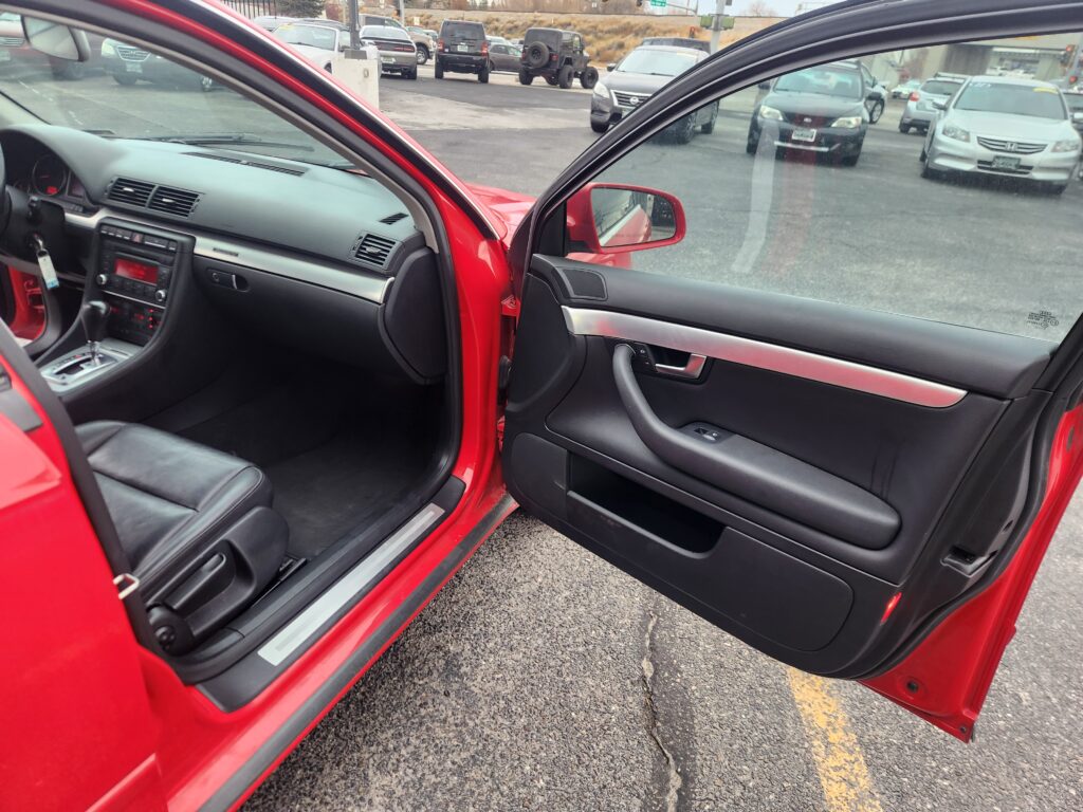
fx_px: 720
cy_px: 406
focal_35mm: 23
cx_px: 542
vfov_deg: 58.9
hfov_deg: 73.9
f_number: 1.8
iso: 160
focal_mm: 5.4
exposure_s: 1/180
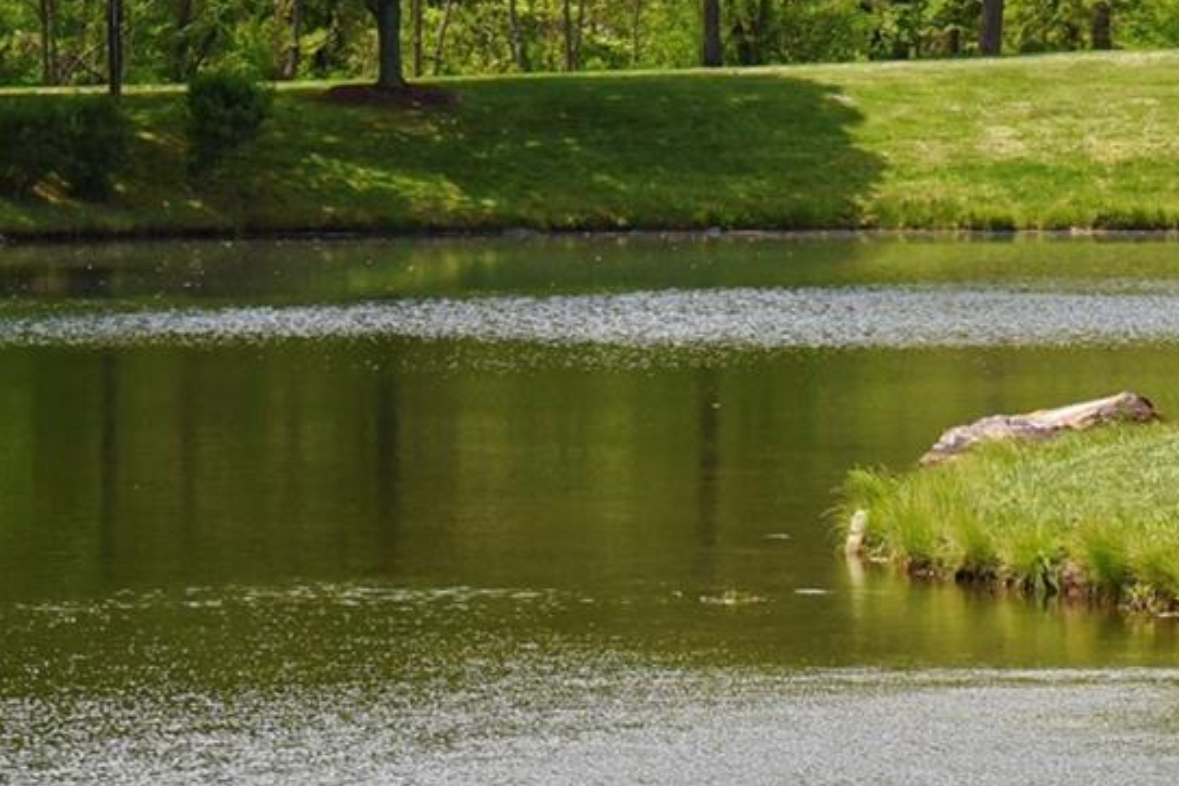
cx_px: 1003
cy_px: -89
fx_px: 8023
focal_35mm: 245
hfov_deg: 8.4
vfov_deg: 5.6
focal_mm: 65
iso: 1000
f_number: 8
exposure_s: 1/250
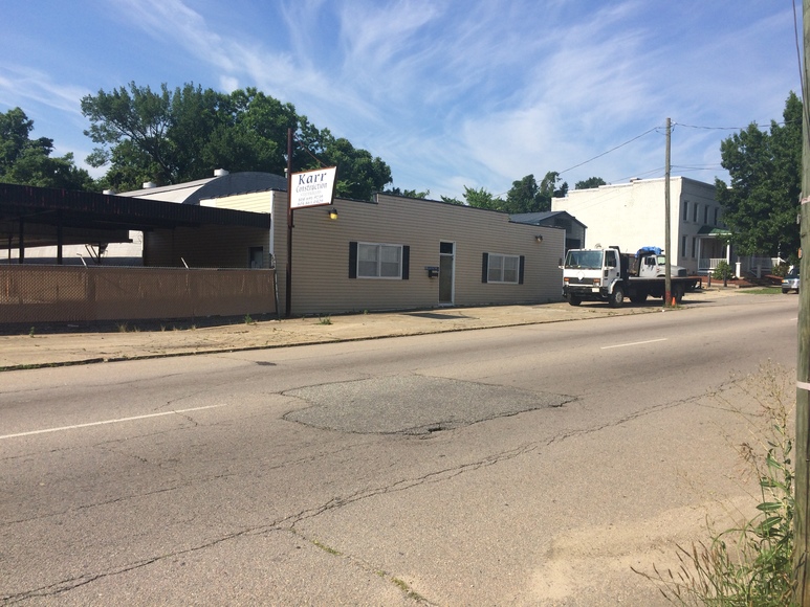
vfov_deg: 48.2
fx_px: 679
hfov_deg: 61.7
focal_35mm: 29
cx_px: 405
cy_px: 304
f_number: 2.2
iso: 32
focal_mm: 4.15
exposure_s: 1/2283
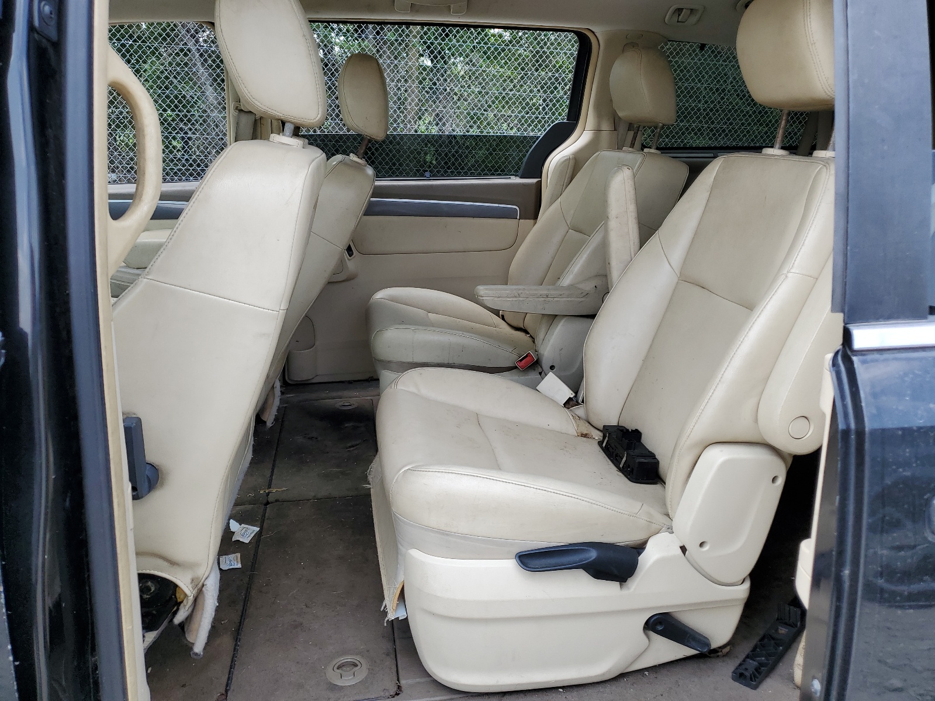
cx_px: 468
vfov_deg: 53.1
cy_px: 350
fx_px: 702
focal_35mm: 26
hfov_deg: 67.3
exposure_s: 1/556
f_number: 1.5
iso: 50
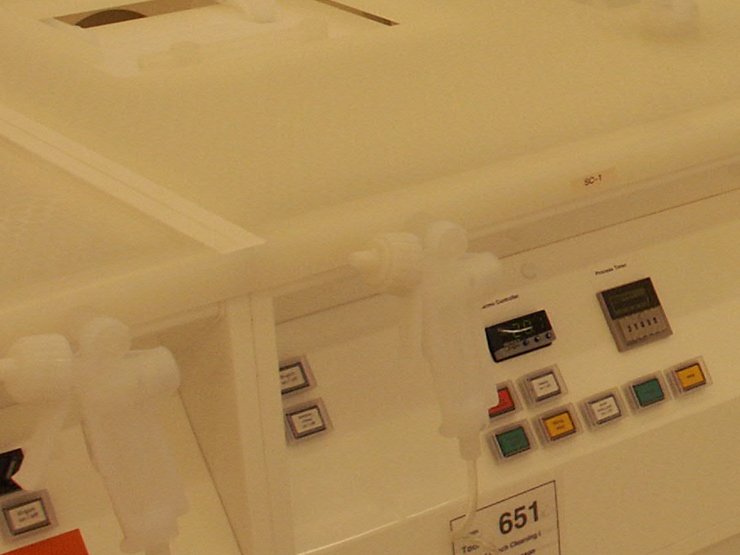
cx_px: 975
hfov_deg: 19.4
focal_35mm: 93
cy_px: 126
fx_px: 1988
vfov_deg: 15.8
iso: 100
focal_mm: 8.41
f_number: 4.5
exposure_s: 1/60
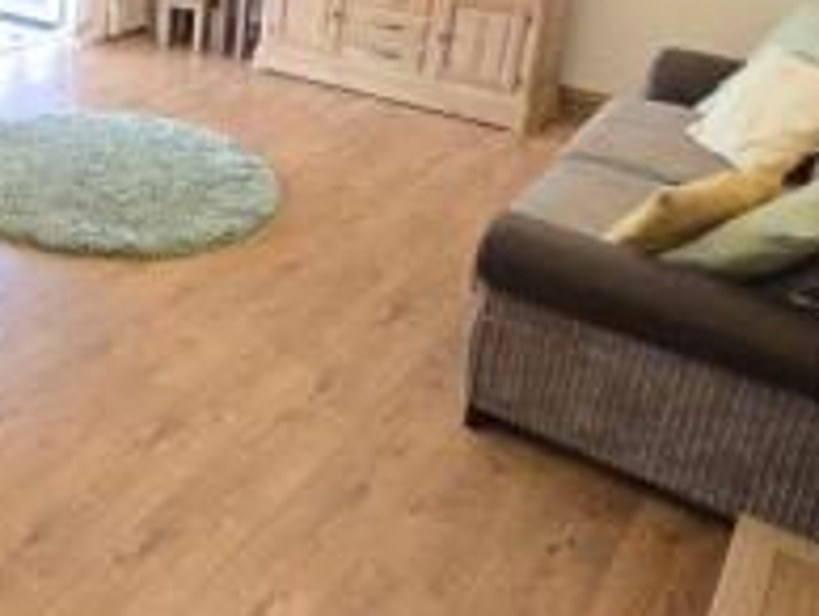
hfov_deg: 41.1
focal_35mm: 39
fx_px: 924
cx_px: -15
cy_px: 61
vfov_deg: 34.8
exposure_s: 1/50
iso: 400
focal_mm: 2.2
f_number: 2.2
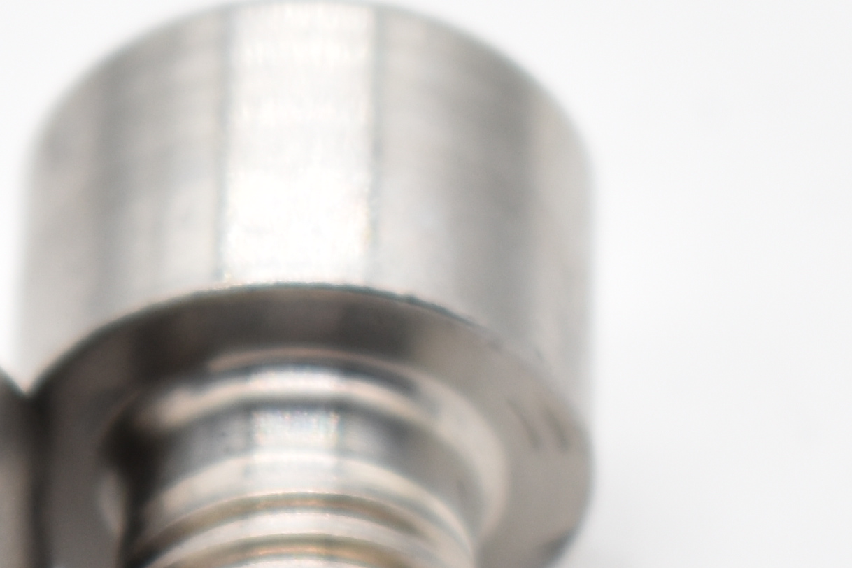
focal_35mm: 406
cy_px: 1086
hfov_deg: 5.0
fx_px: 9619
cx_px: -459
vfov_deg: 3.4
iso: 200
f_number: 5.6
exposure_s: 1/100
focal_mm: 55
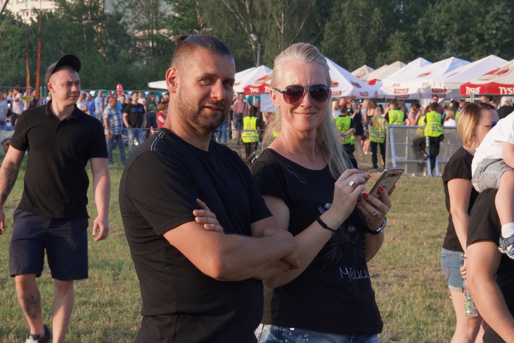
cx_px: 257
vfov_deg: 10.8
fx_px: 1821
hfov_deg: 16.1
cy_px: 172
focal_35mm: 128
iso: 800
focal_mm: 85
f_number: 18
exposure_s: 1/125
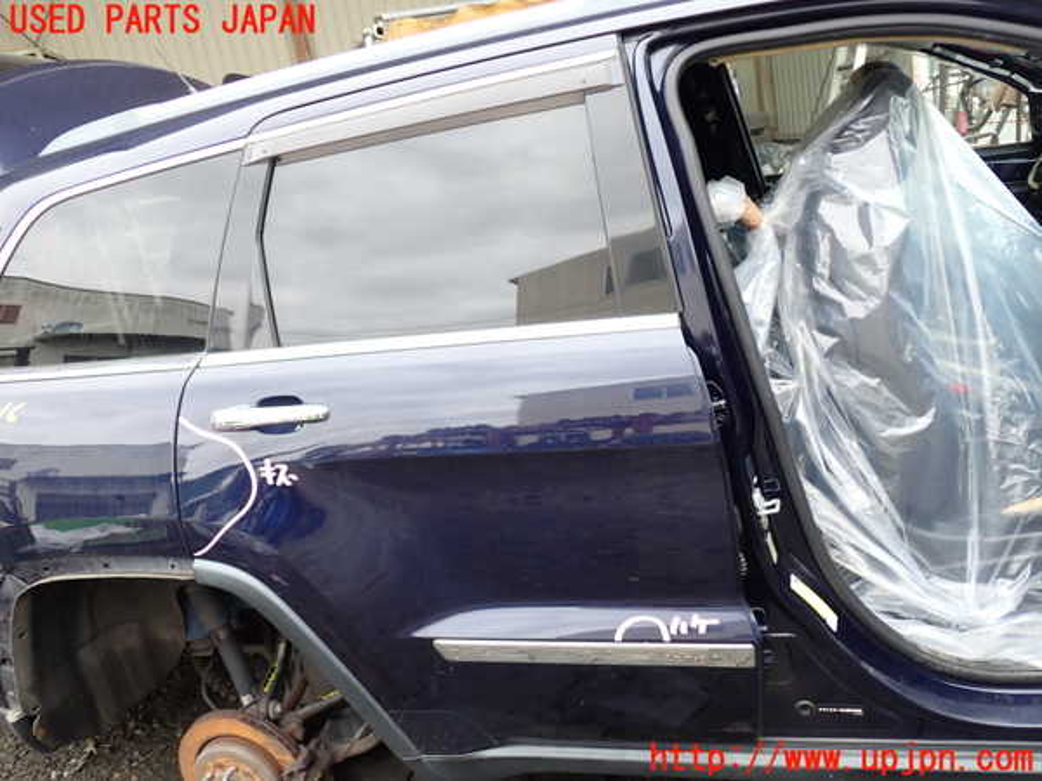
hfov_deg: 60.0
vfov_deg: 46.8
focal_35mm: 30
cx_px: 521
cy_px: 390
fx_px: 903
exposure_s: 1/100
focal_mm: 5.4
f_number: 2.3
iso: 100
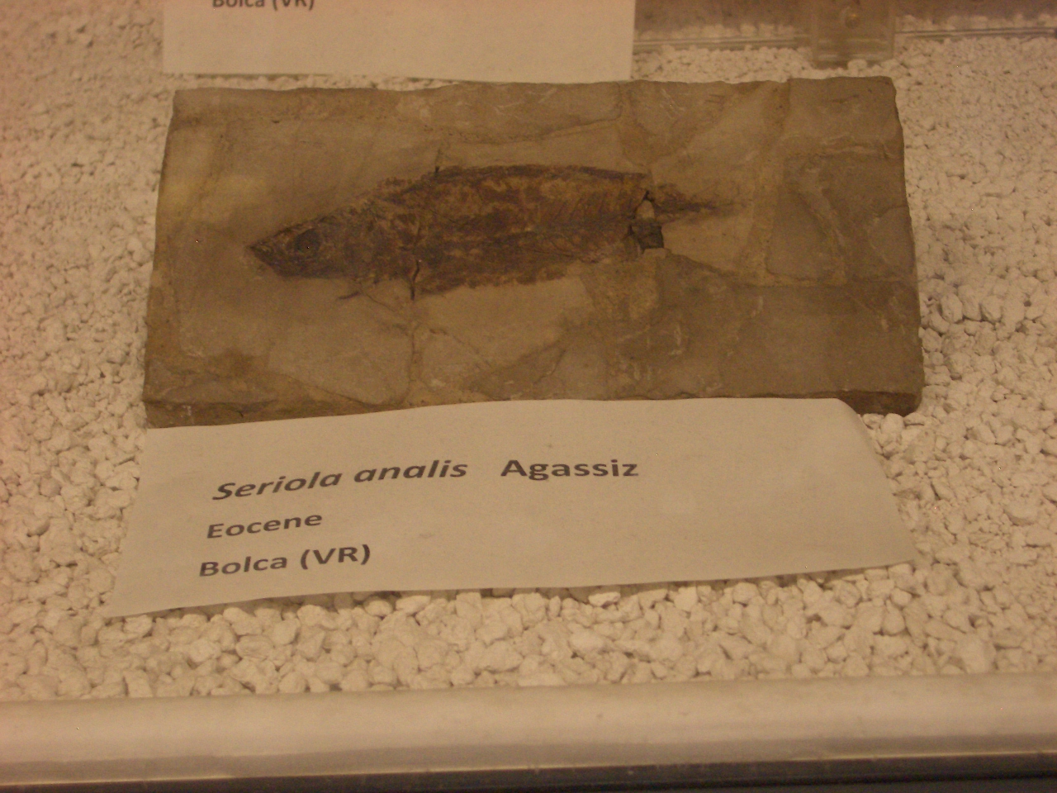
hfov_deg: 26.3
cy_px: 396
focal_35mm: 74
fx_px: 2260
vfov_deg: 19.9
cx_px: 528
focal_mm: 12.2
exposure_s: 1/15
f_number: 3.9
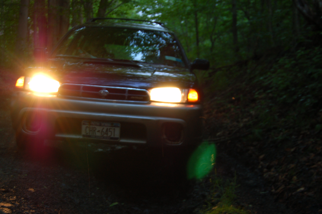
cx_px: 113
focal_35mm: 64
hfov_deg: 31.2
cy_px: 114
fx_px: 572
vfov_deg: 21.2
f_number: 4.2
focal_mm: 28
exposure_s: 1/13
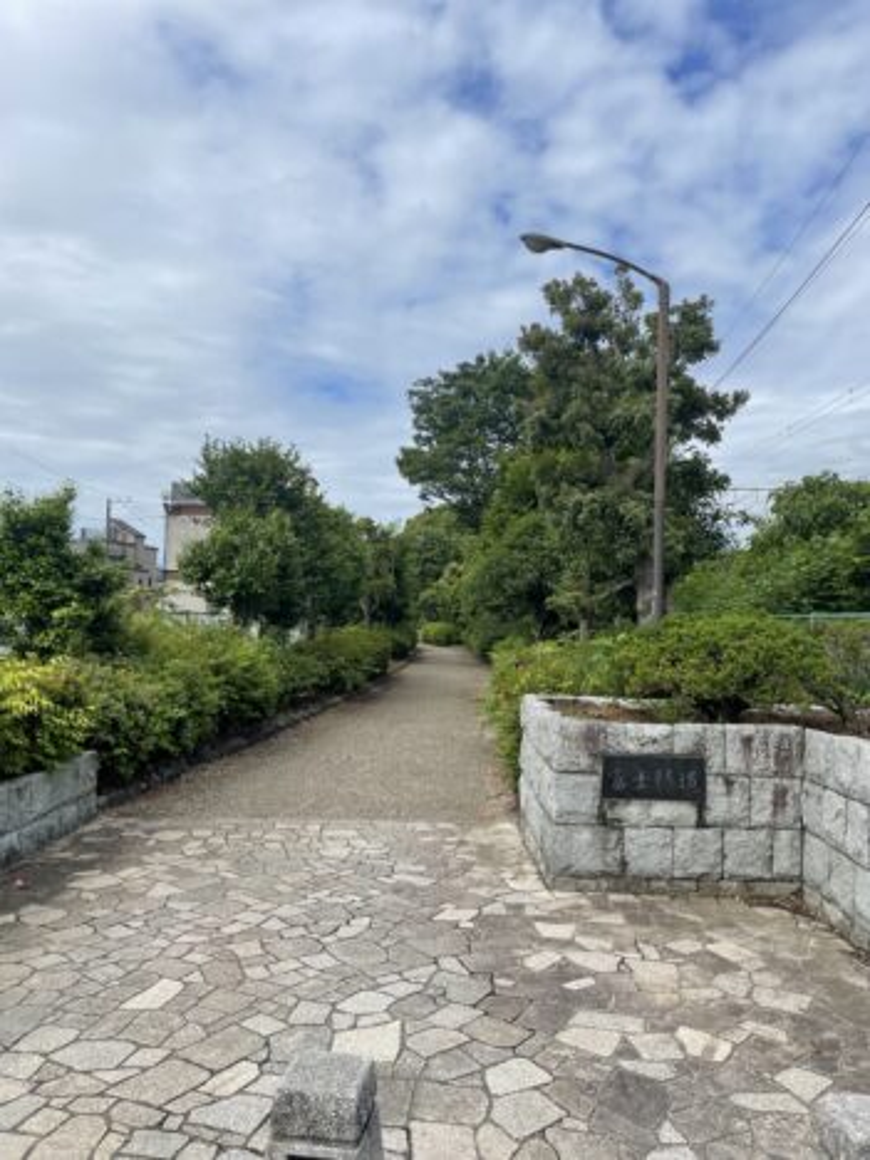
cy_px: 580
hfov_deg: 53.1
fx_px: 871
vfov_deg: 67.3
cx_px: 435
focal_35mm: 26
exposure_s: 1/4292
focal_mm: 4.2
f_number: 1.6
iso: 32
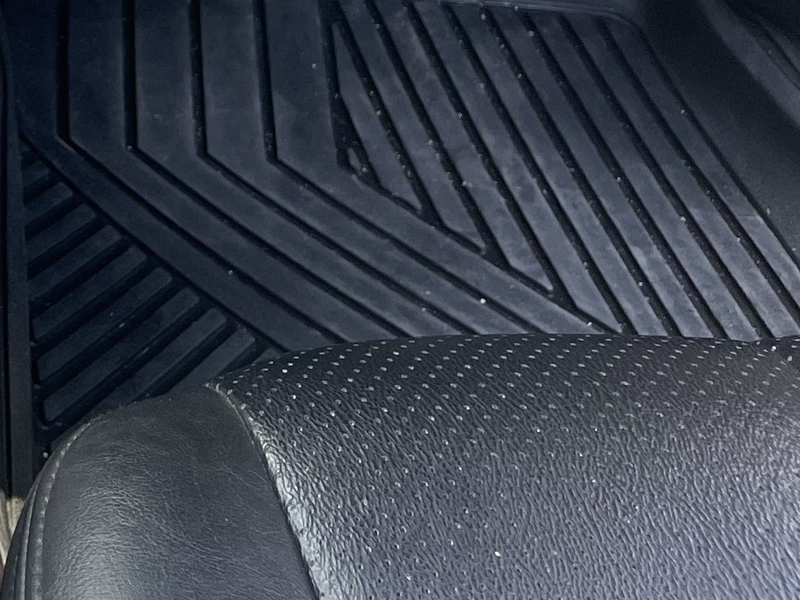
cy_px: -403
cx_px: -513
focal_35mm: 88
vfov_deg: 15.0
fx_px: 2034
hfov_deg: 18.7
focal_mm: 5.1
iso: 50
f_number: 1.6
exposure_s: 1/121
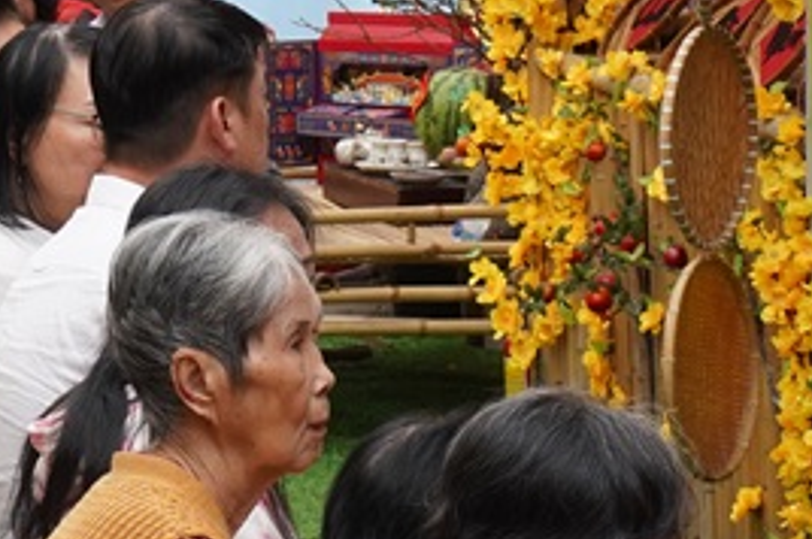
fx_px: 5655
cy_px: -324
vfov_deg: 5.4
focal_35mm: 251
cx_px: -209
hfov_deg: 8.1
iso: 800
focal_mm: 56
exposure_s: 1/125
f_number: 11
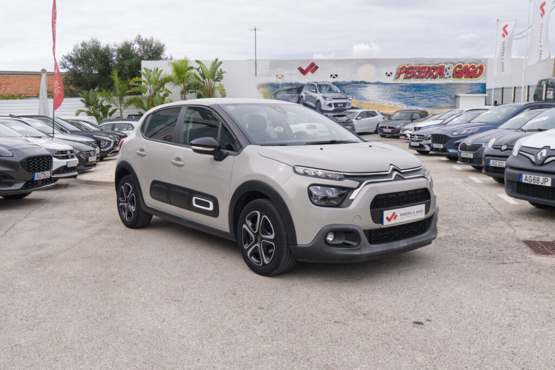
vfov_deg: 38.9
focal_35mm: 34
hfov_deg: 55.8
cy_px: 185
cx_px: 278
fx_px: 524
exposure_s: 1/160
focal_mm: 22.8
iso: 160
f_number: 9
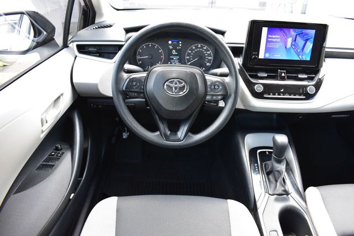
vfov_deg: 47.9
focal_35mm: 27
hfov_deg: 67.4
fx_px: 265
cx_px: 177
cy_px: 118
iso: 1250
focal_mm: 18
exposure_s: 1/15
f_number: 6.3
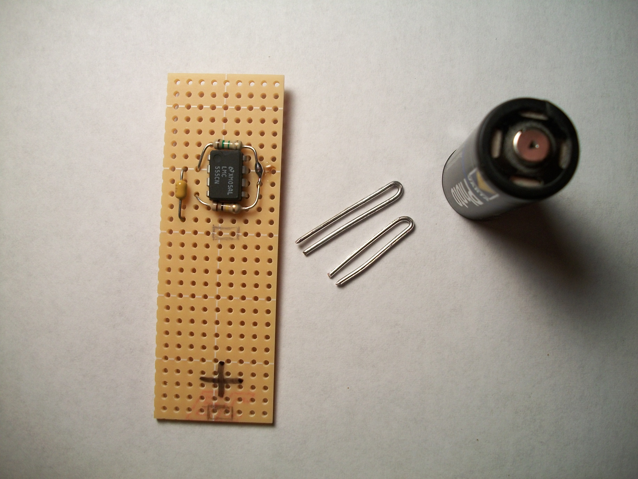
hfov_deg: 56.8
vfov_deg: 44.2
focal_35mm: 32
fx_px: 590
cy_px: 240
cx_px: 319
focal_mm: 5.7
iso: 80
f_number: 2.9
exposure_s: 1/125
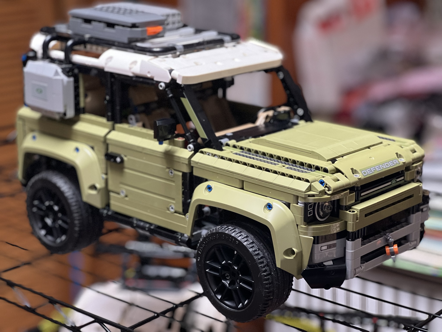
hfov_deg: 25.3
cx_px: 221
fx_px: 983
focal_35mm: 77
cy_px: 166
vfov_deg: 19.1
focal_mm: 9
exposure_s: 1/30
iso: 320
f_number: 2.8
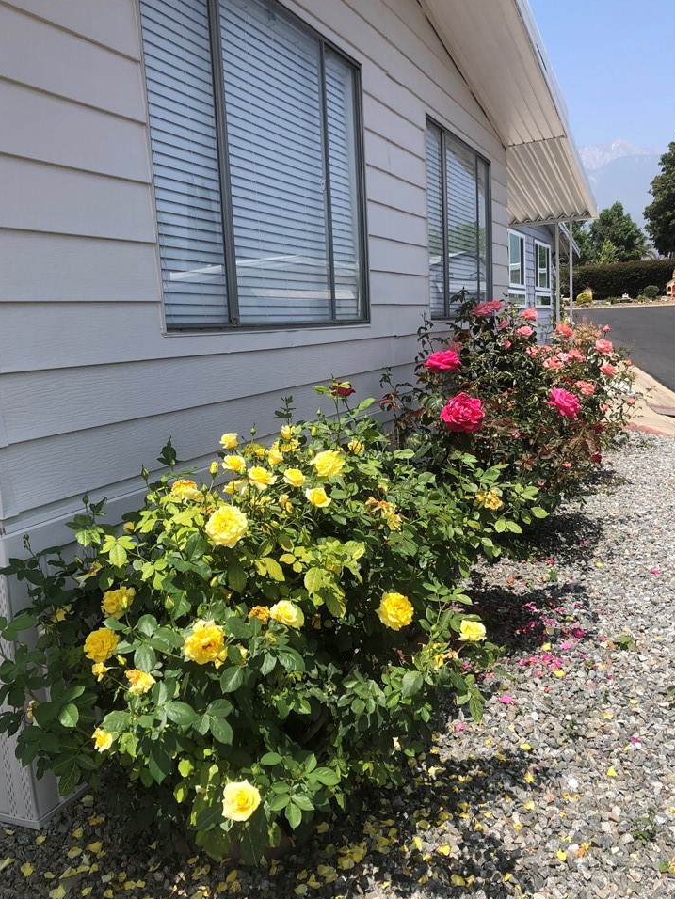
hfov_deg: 46.8
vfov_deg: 60.0
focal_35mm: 30
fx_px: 780
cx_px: 318
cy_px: 460
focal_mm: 3.99
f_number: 1.8
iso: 20
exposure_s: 1/1621
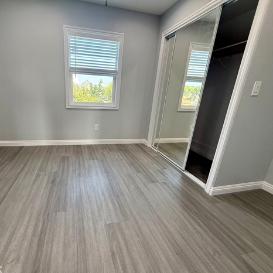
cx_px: 107
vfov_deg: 84.0
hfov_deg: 82.8
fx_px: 152
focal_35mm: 17
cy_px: 139
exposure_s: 1/120
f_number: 2.2
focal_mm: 2.22
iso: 160
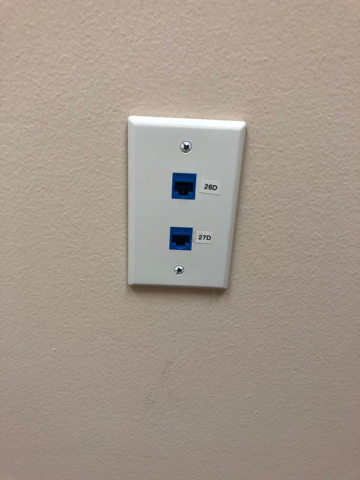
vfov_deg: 63.4
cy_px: 240
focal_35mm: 28
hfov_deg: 49.7
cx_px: 180
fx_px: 388
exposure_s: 1/30
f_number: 1.8
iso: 25
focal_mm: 3.99
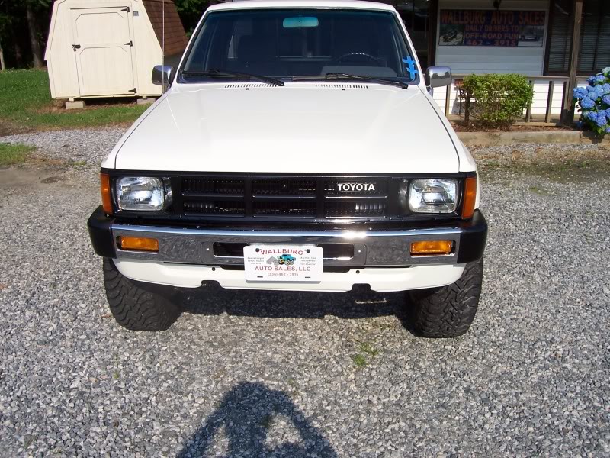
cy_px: 229
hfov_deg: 54.0
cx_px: 305
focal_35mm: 34
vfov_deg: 41.8
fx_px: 599
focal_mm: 5.6
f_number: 5.6
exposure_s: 1/750
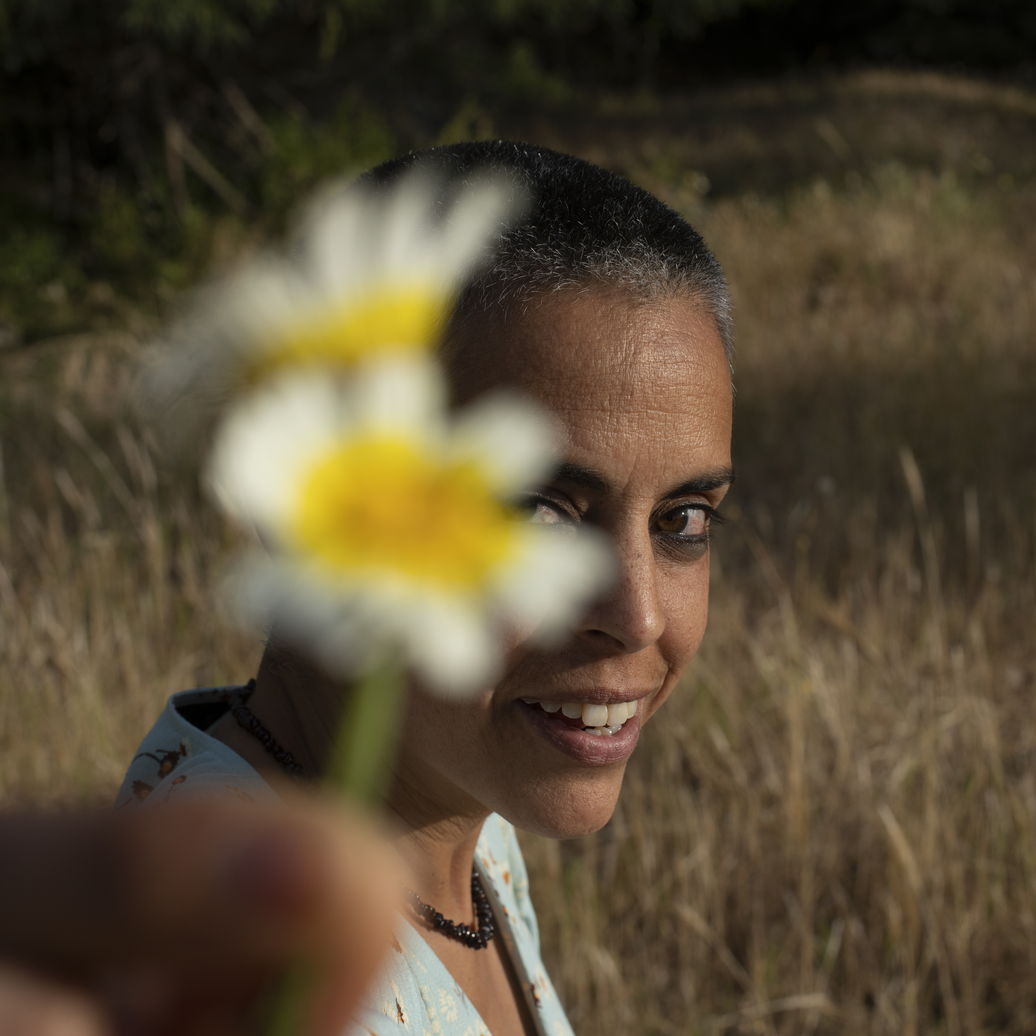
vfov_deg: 26.5
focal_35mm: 65
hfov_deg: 26.4
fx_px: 2201
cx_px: 611
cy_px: 513
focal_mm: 50
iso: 250
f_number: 8
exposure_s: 1/640
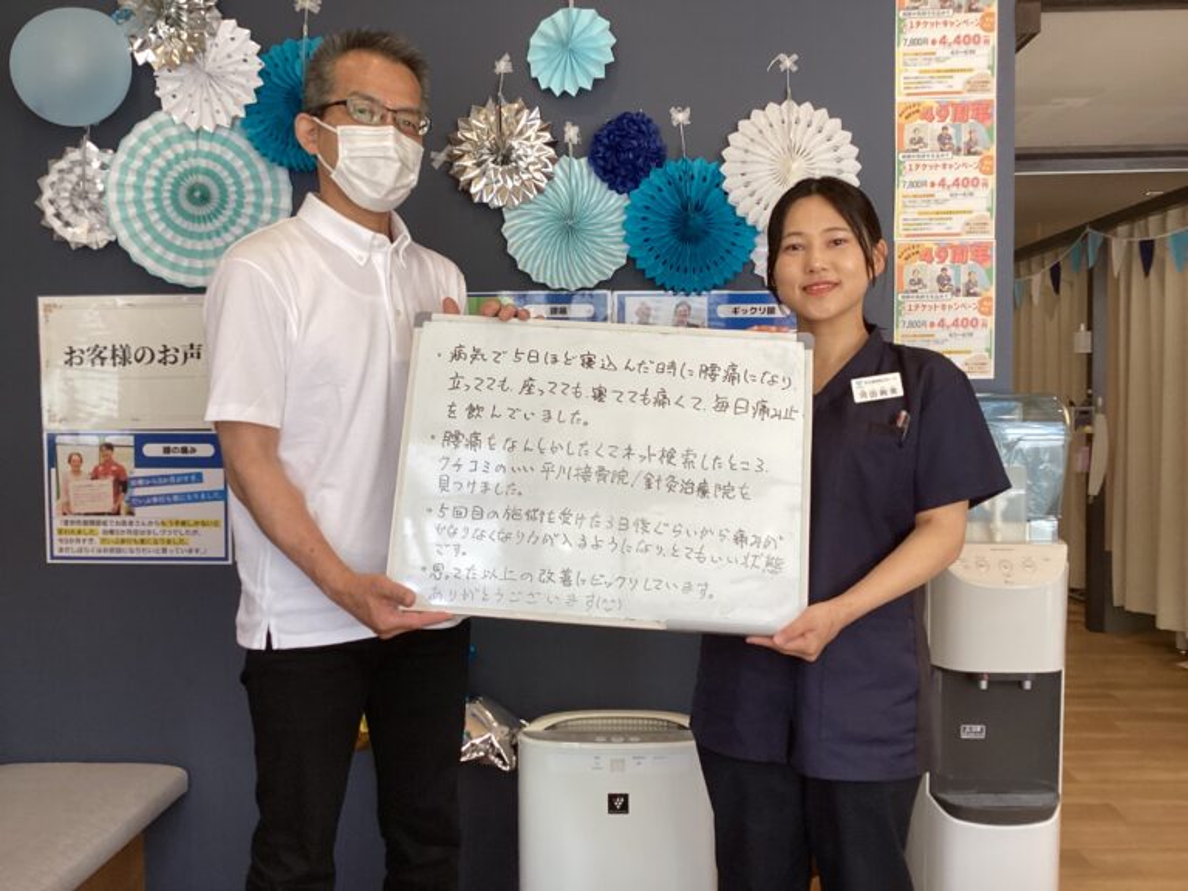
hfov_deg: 58.4
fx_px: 1064
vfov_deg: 45.4
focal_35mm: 31
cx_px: 594
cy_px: 446
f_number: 2.4
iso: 80
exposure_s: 1/120
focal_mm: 3.3
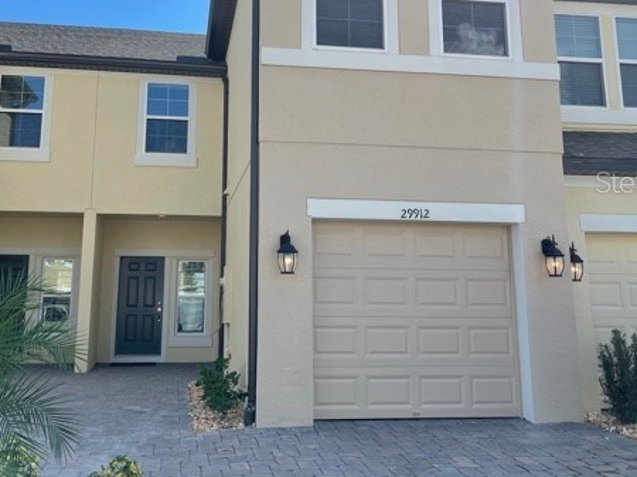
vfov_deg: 38.4
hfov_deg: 50.0
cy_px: 181
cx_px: 276
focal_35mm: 37
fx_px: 681
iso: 32
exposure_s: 1/2336
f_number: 1.6
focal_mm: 5.1
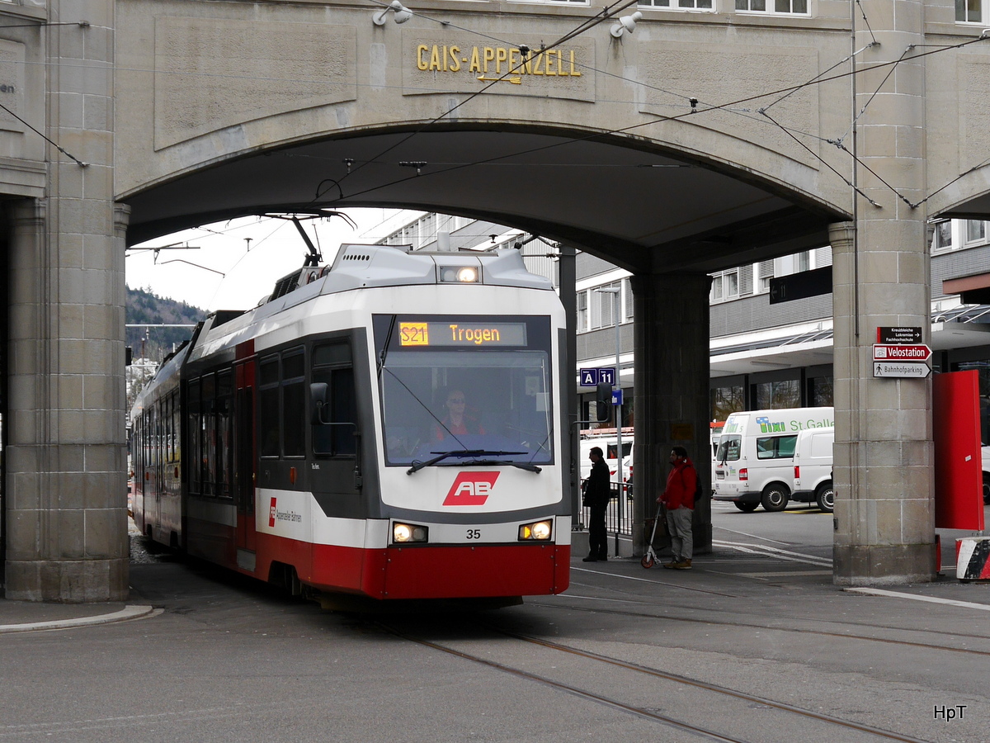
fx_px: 1316
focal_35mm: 46
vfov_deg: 31.5
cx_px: 495
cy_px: 372
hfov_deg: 41.2
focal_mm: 23
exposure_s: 1/160
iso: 160
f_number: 5.6
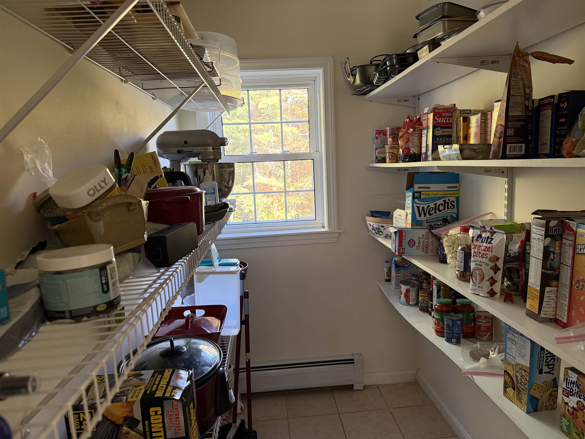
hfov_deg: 71.6
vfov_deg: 56.8
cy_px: 220
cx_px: 292
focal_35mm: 24
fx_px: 406
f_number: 1.78
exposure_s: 1/60
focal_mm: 6.76
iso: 320
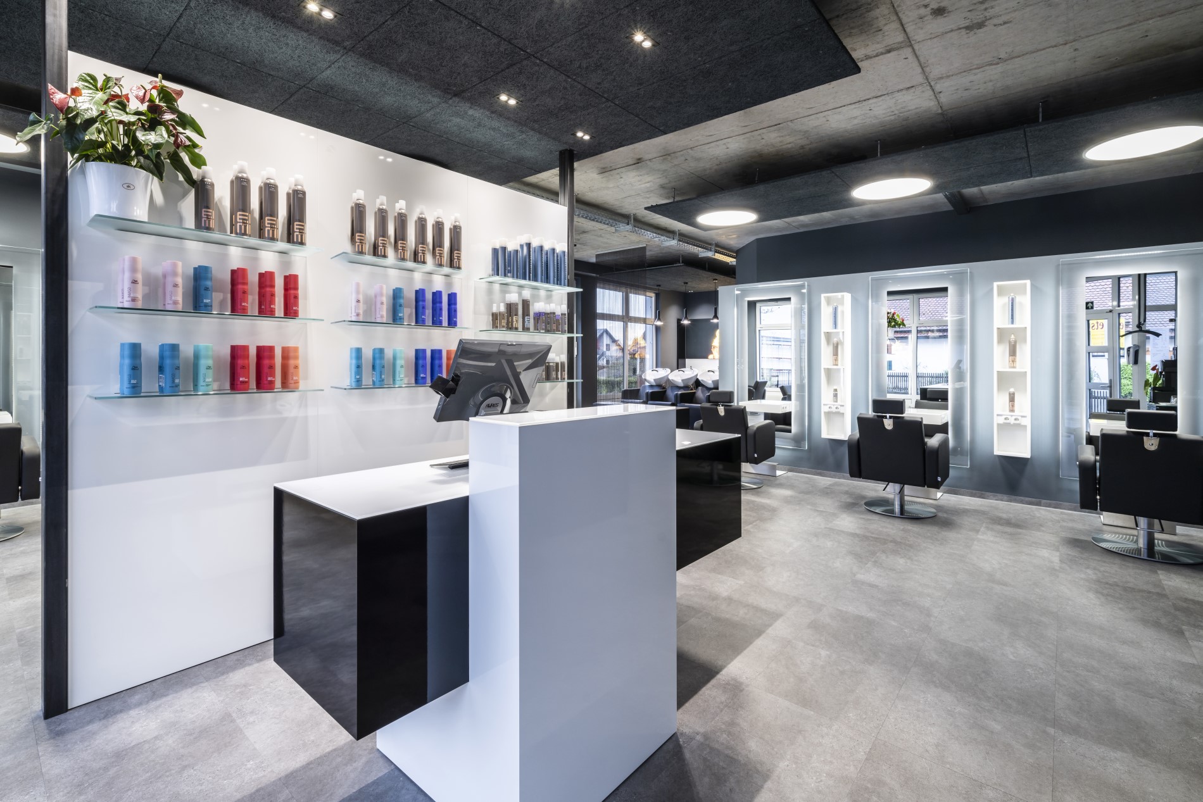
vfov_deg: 77.3
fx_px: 501
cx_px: 602
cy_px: 401
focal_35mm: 15
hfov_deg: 100.4
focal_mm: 15
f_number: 11
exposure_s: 1/1.67
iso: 100
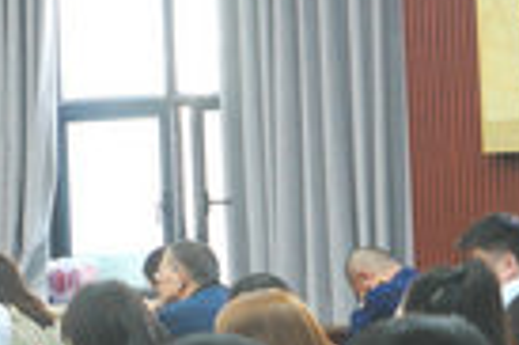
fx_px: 2765
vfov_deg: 7.1
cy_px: 68
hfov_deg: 9.6
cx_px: -674
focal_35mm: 192
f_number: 4
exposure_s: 1/60
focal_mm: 35
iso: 400
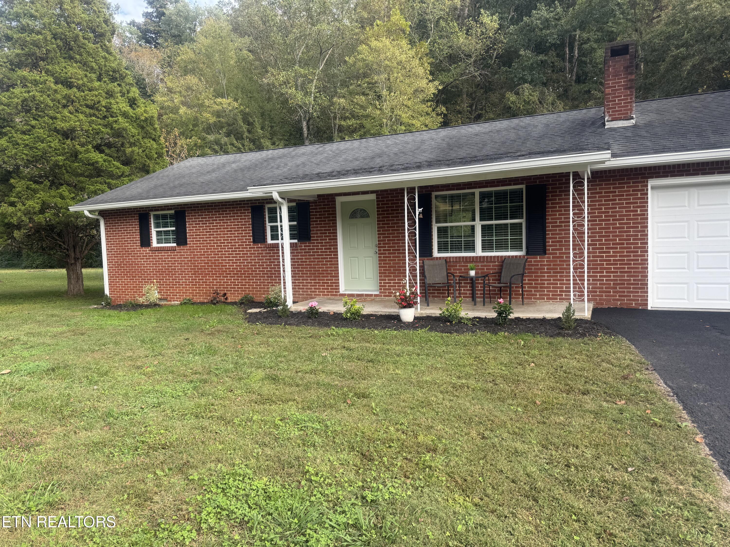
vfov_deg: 56.8
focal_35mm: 24
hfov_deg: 71.6
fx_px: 506
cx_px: 365
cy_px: 274
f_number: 1.78
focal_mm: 6.76
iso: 80
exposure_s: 1/658
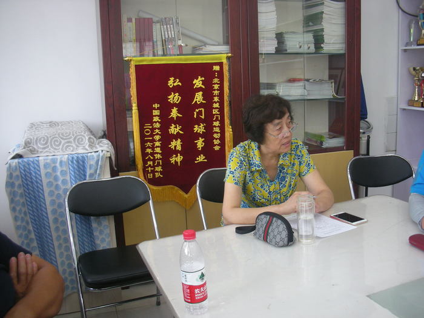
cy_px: 159
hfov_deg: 52.6
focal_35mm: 35
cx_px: 212
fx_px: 429
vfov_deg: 40.7
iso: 87
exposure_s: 1/32
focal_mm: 5.8
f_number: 2.8
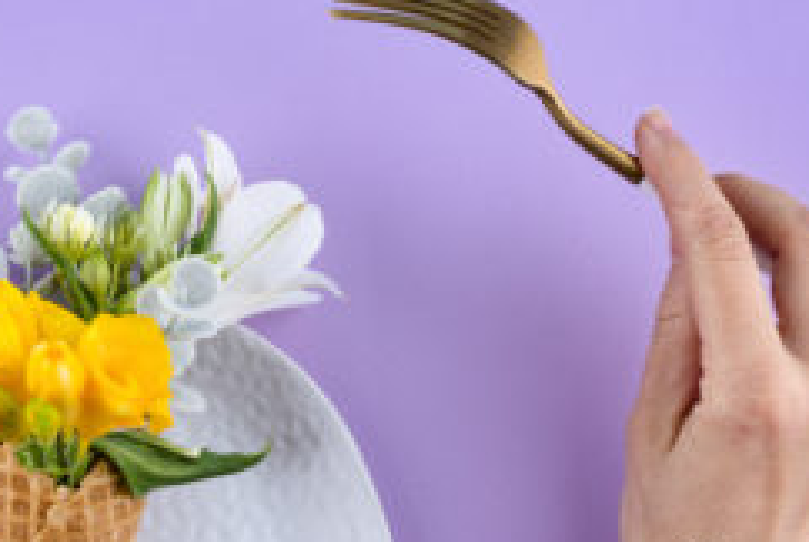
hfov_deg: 16.3
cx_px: 124
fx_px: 2790
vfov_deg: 11.0
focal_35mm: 124
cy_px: 534
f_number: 10
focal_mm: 50
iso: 100
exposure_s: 1/100
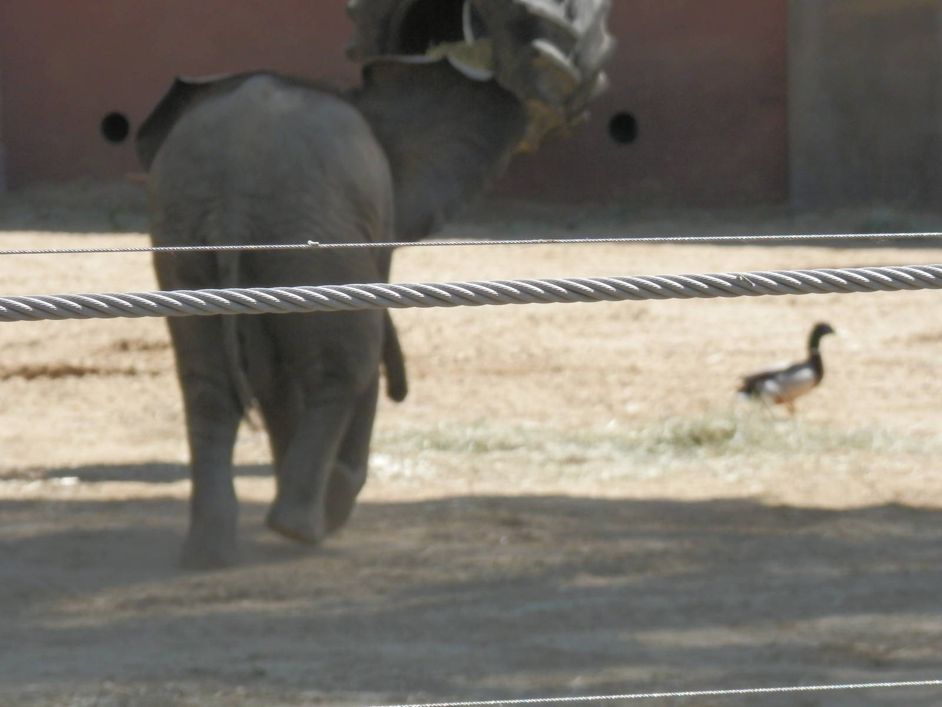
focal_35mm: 225
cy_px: 354
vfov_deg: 6.6
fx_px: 6123
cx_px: 471
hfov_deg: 8.8
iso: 250
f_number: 6.1
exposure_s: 1/500
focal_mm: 40.2
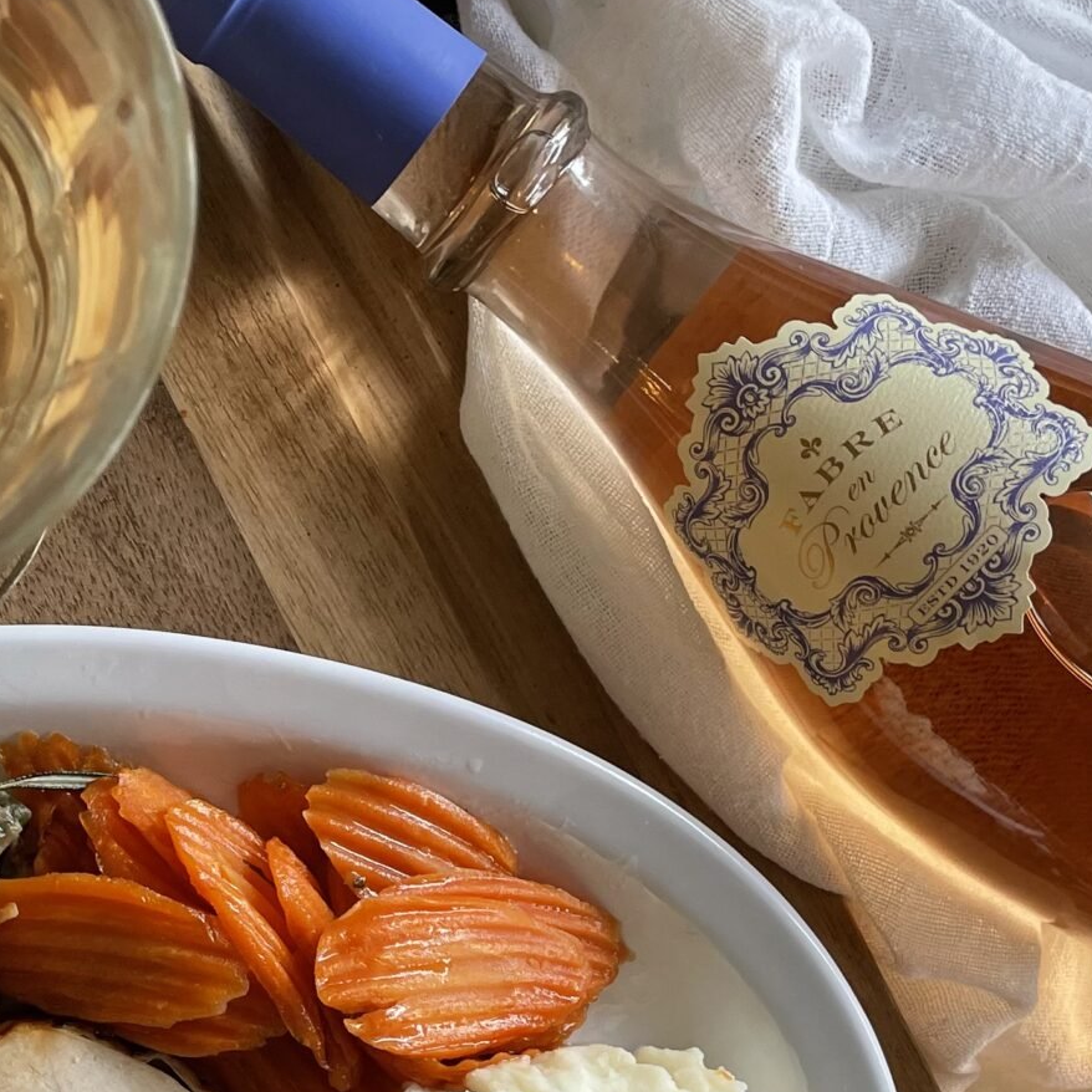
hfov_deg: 24.5
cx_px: -7
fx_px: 2391
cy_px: 1004
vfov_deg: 24.9
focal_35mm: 67
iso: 64
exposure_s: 1/60
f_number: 1.6
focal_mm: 4.2
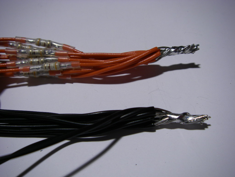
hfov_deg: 49.0
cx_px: 118
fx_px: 258
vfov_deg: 37.7
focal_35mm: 38
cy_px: 88
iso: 64
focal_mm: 6.3
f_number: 3.3
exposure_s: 1/100
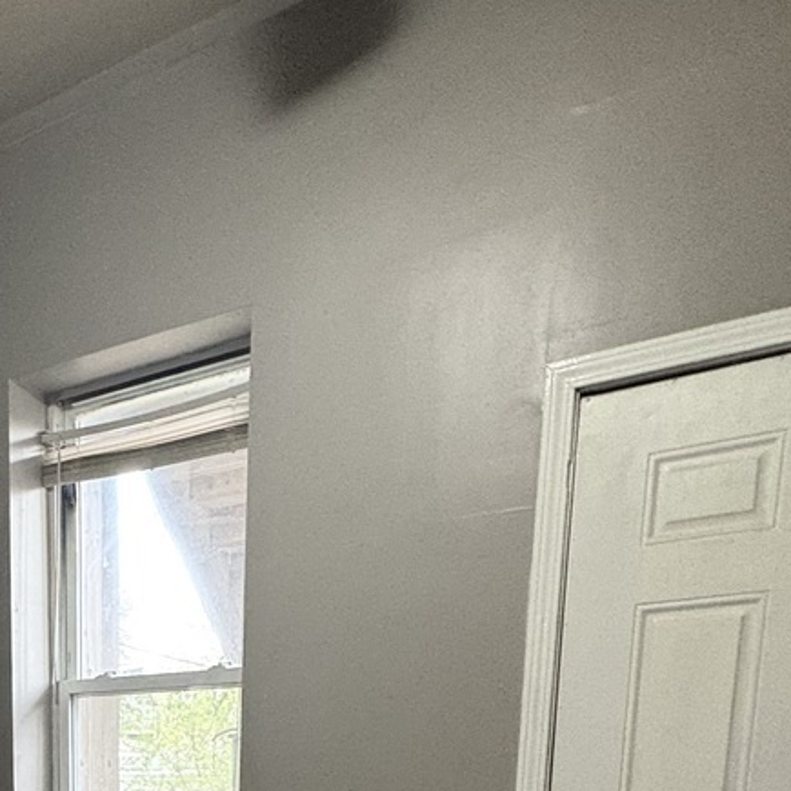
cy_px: 967
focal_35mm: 41
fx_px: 1060
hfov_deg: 37.3
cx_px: 29
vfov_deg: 32.9
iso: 640
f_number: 2.2
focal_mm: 2.22
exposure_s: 1/60
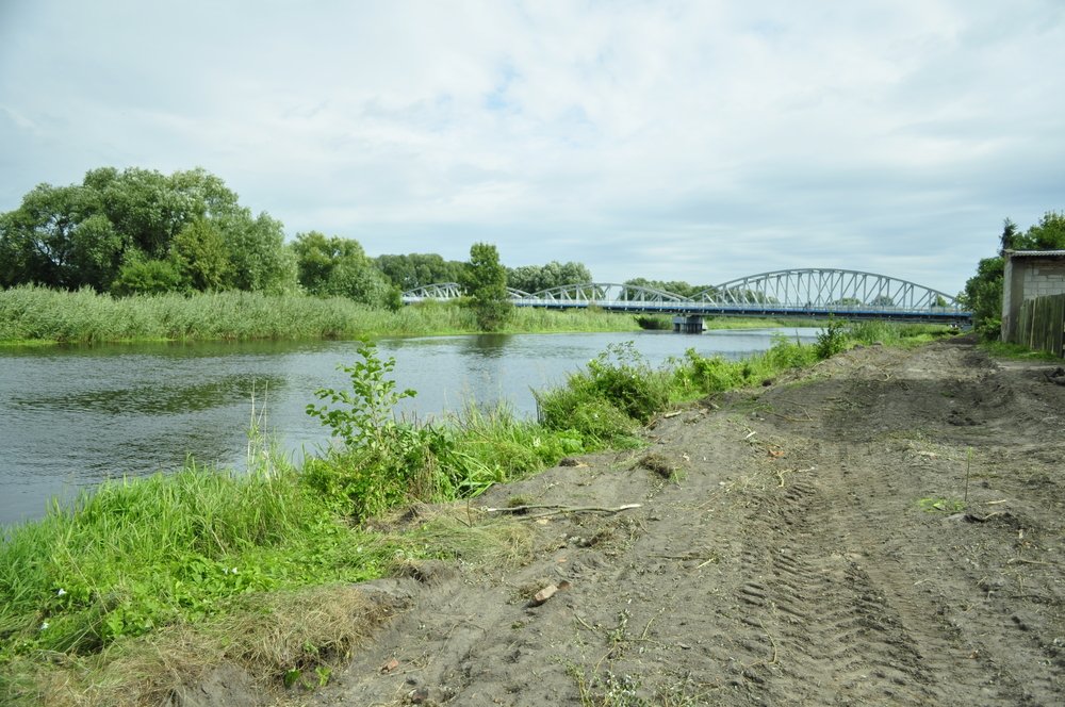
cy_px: 354
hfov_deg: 67.4
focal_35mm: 27
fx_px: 798
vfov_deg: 47.8
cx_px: 532
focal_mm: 18
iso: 200
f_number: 3.5
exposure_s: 1/1600
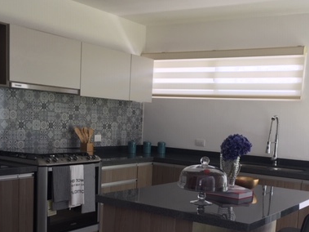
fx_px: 437
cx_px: 157
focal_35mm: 49
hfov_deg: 38.9
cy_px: 181
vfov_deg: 29.1
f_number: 2.2
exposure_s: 1/60
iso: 32
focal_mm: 4.15
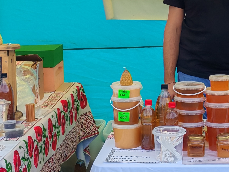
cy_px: 19
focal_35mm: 95
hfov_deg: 20.4
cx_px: 180
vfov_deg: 15.4
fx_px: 628
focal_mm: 5.52
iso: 50
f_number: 1.95
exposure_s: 1/1800
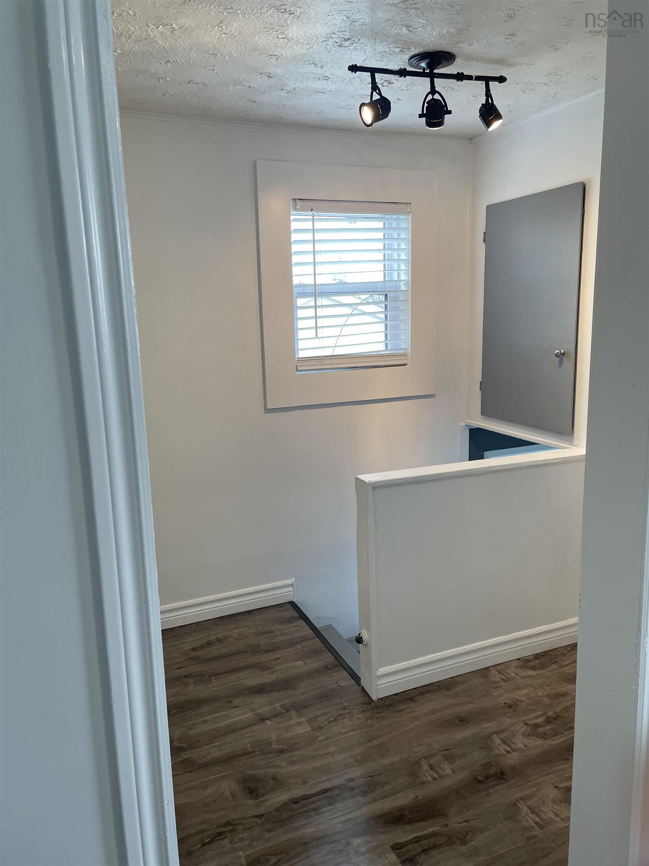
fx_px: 650
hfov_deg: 53.1
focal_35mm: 26
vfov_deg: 67.3
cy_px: 433
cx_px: 324
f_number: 1.6
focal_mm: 4.2
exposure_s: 1/120
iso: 80
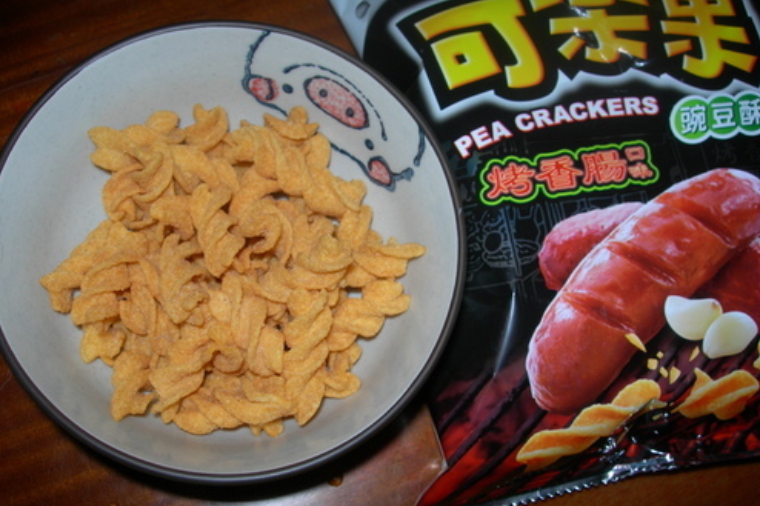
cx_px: 382
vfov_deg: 33.4
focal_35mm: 40
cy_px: 264
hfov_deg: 48.5
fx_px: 844
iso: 50
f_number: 4.8
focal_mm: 7.8
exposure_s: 1/60.1
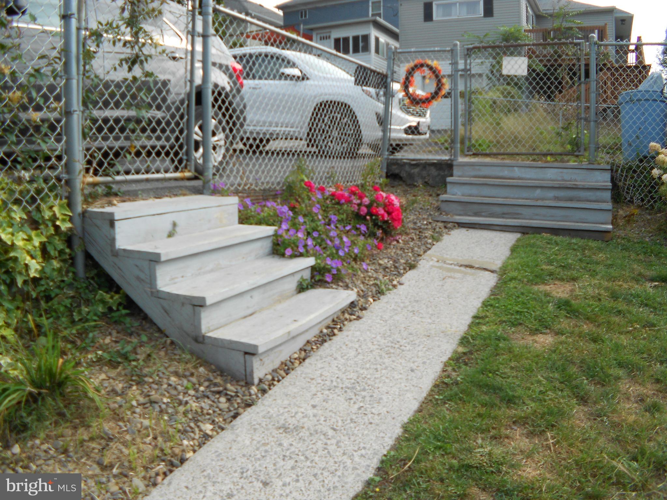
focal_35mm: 43
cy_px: 250
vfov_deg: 33.6
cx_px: 334
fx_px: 829
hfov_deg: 43.9
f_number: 4.2
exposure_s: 1/500
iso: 80
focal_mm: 7.7
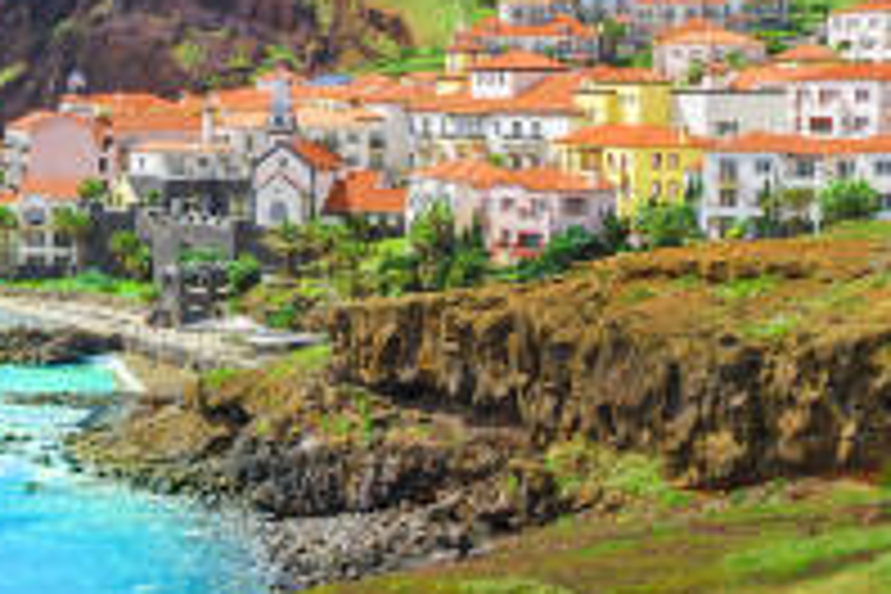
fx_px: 2252
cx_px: 22
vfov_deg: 15.0
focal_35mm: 91
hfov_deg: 21.7
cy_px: 153
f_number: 10
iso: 100
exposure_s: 1/200
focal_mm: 30
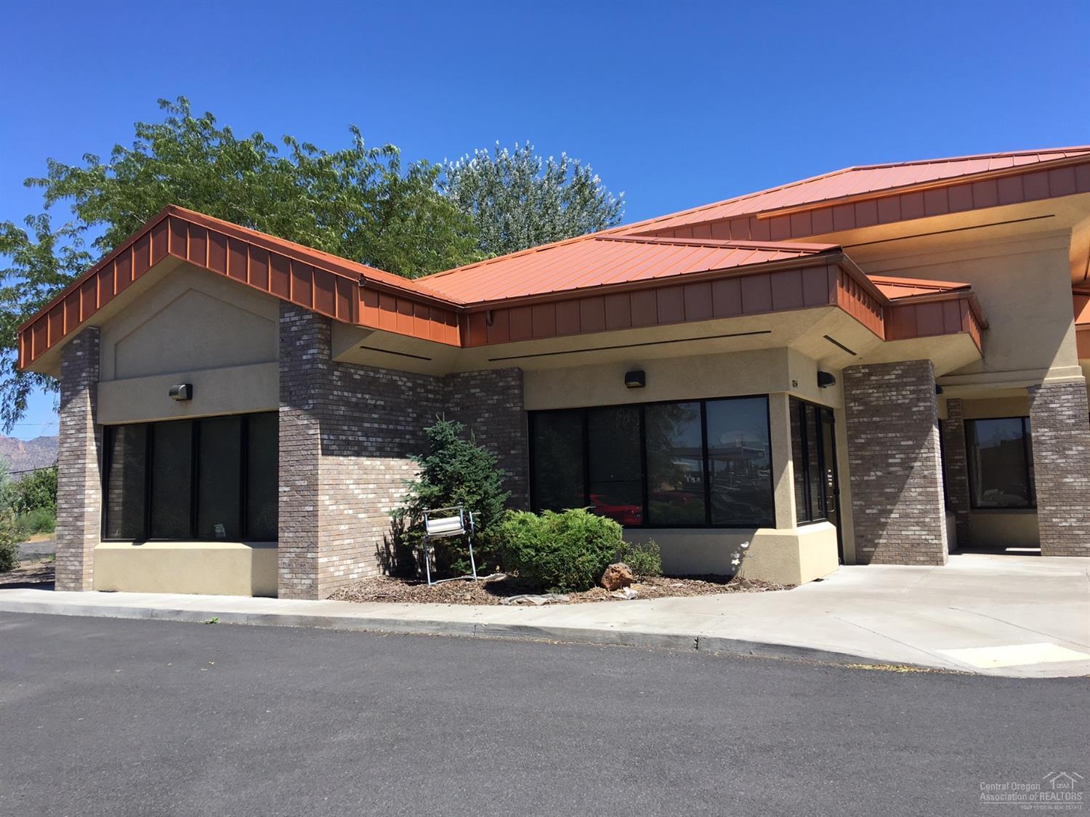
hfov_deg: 61.7
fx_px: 913
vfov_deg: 48.2
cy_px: 408
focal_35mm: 29
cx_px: 545
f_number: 2.2
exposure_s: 1/1099
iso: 25
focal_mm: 4.15
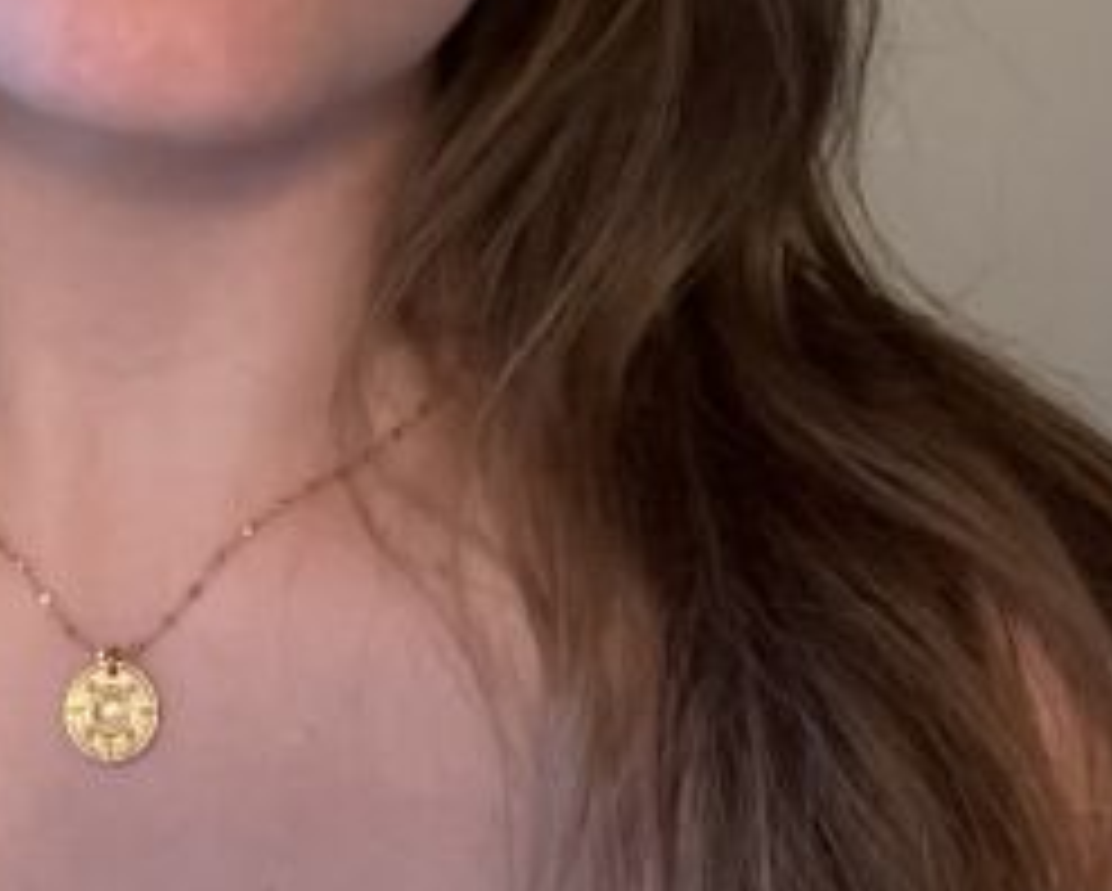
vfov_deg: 19.3
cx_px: 158
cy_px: -382
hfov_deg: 26.1
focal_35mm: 71
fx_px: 2339
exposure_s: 1/17
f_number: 2.2
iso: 640
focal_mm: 2.71
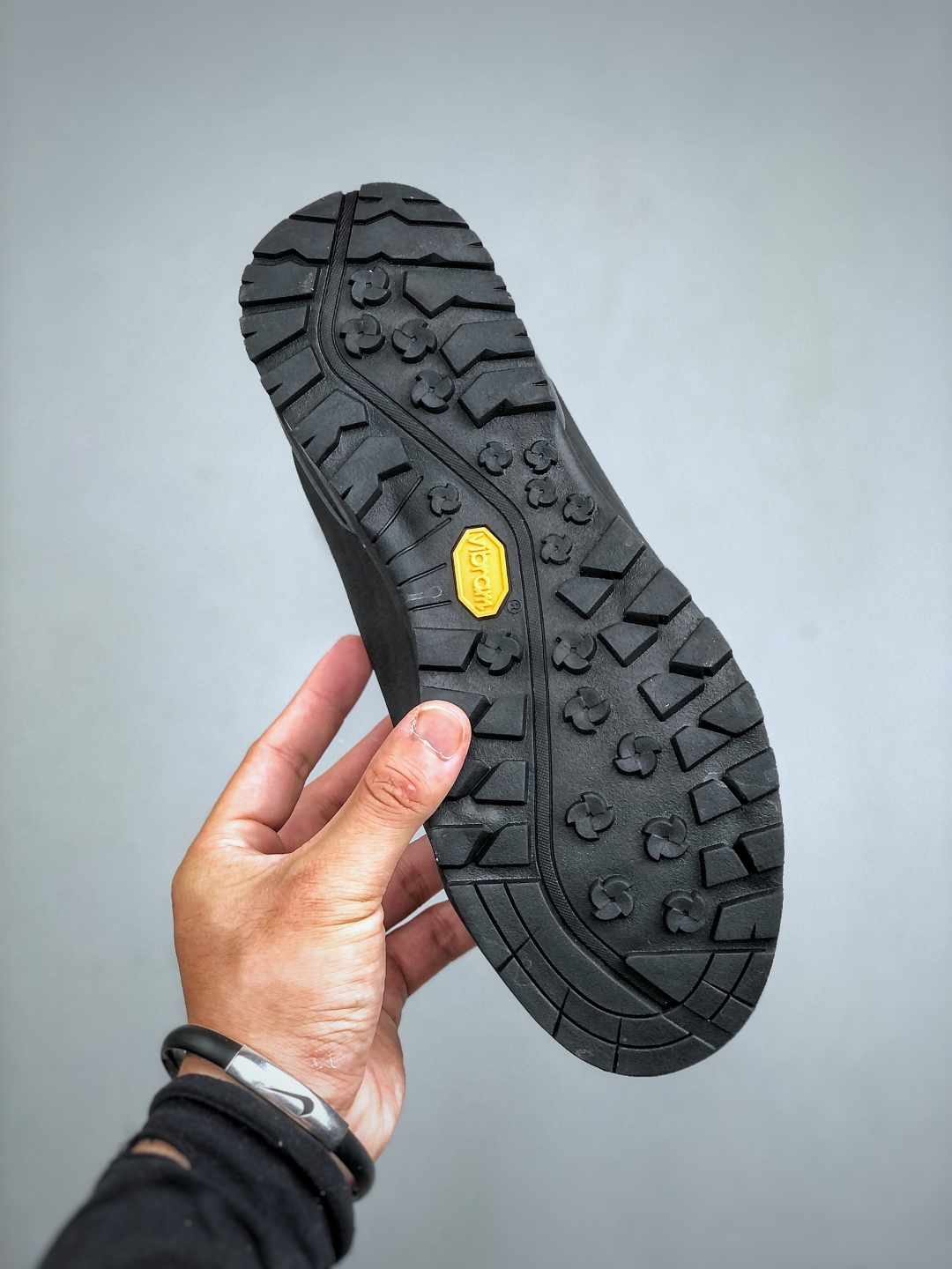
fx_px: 2090
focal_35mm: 57
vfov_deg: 33.8
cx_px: 476
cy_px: 634
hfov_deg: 25.7
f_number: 2.8
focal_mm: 6.6
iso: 20
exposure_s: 1/33
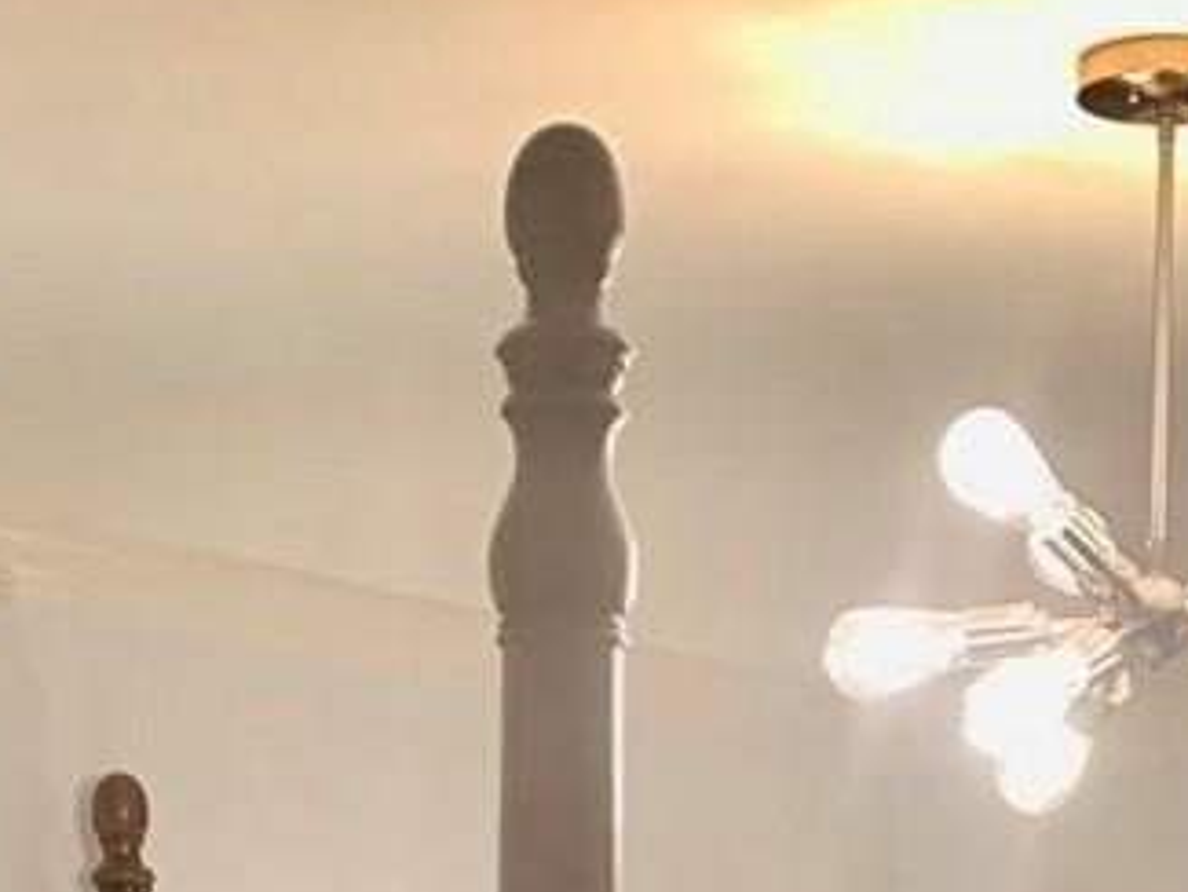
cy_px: 2150
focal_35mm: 128
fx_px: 4395
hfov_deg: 15.4
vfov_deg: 10.1
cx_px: 713
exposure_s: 1/60
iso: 200
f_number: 1.8
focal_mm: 4.25
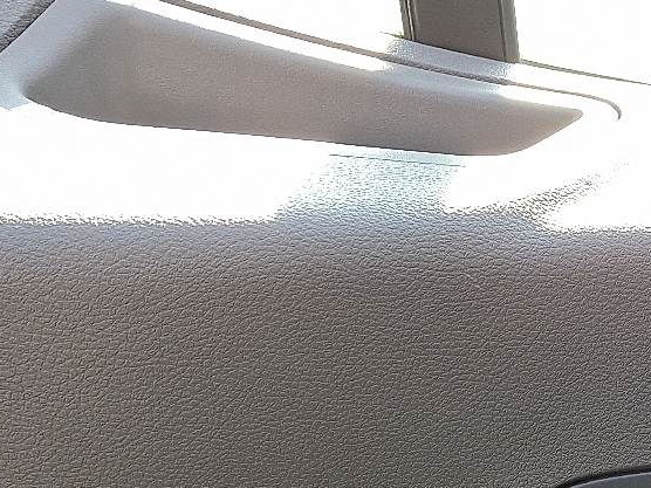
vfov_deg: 19.2
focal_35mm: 72
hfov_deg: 26.0
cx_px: 610
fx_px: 1354
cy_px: 590
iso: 30
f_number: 1.8
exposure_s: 1/120
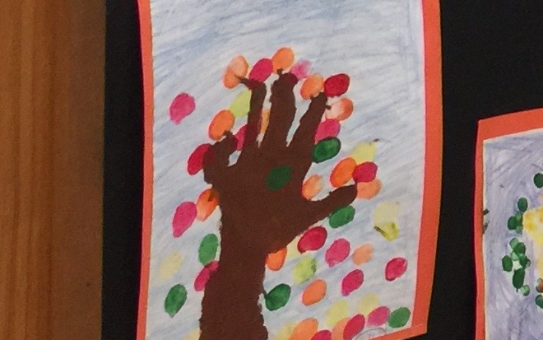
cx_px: 1044
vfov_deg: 8.3
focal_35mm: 152
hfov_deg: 12.3
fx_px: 2250
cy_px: -290
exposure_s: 1/15
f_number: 2.2
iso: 64
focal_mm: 4.15
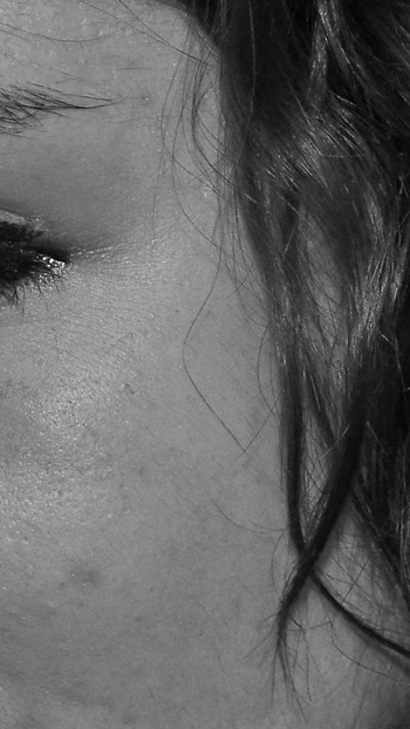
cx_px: 5
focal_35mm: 218
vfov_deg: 9.9
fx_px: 4212
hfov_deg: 5.6
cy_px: 361
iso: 800
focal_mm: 36
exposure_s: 1/60
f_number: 5
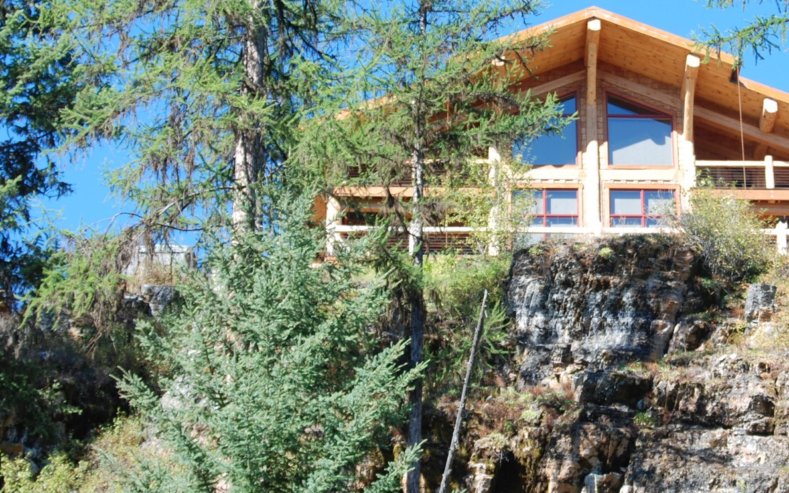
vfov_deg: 12.3
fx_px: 2279
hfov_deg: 19.4
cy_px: 250
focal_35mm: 106
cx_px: 645
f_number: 5.6
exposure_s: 1/125
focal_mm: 38
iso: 100
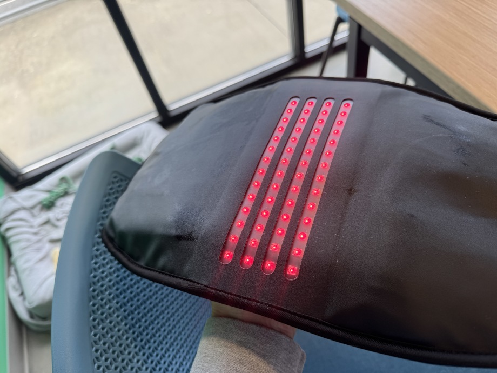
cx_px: 248
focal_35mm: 24
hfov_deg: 71.6
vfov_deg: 56.8
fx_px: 345
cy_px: 186
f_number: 1.78
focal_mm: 6.76
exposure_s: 1/331
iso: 80
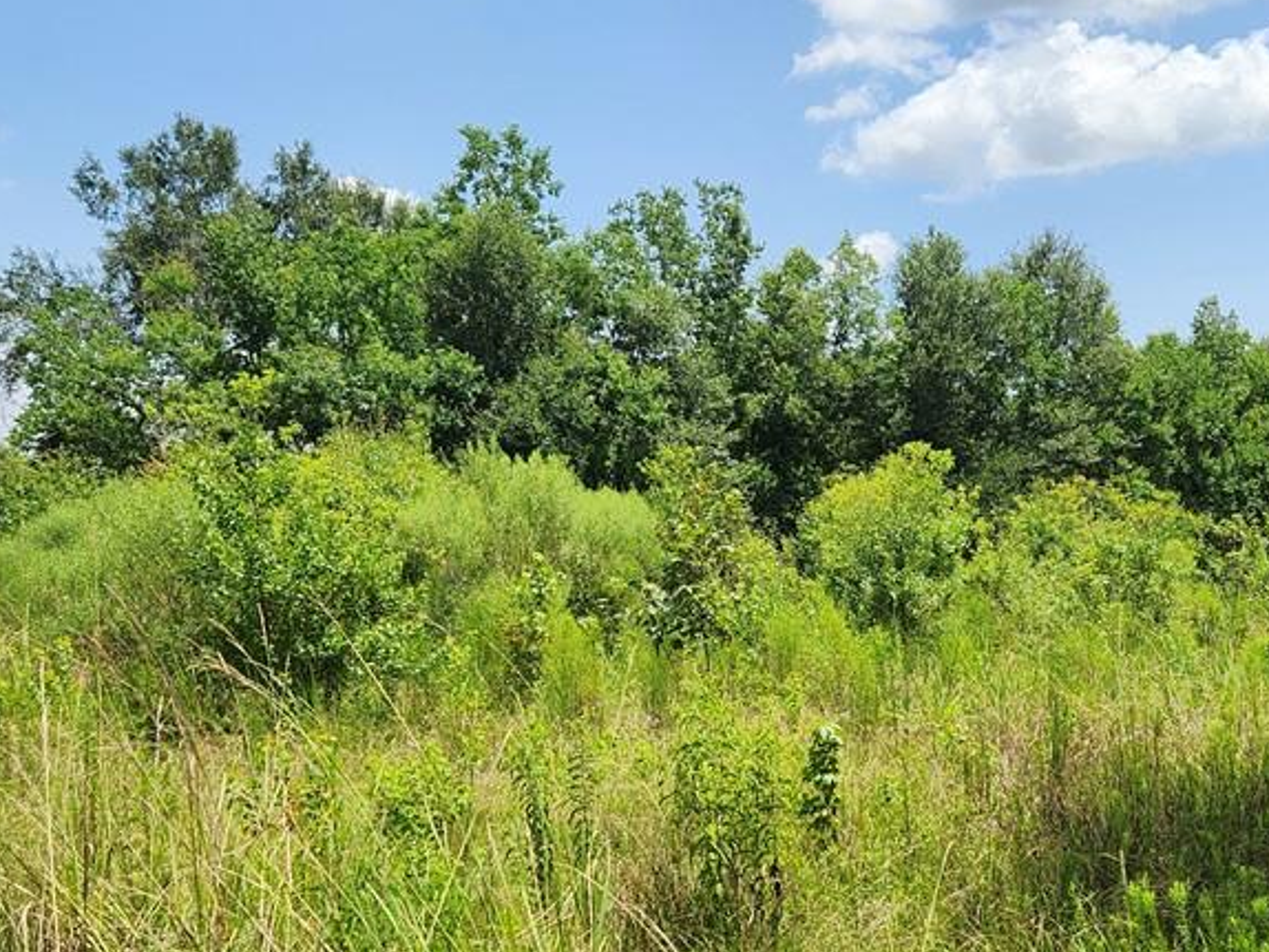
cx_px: 805
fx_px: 1504
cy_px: 601
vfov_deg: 35.0
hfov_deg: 45.3
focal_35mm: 41
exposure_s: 1/1461
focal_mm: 5.4
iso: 20
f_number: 1.8
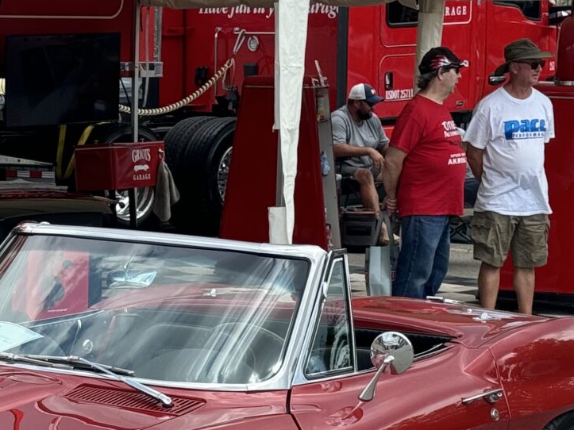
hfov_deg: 14.3
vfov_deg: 10.8
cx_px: 23
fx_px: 2255
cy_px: 466
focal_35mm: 136
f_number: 1.78
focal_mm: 6.76
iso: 64
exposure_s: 1/1427
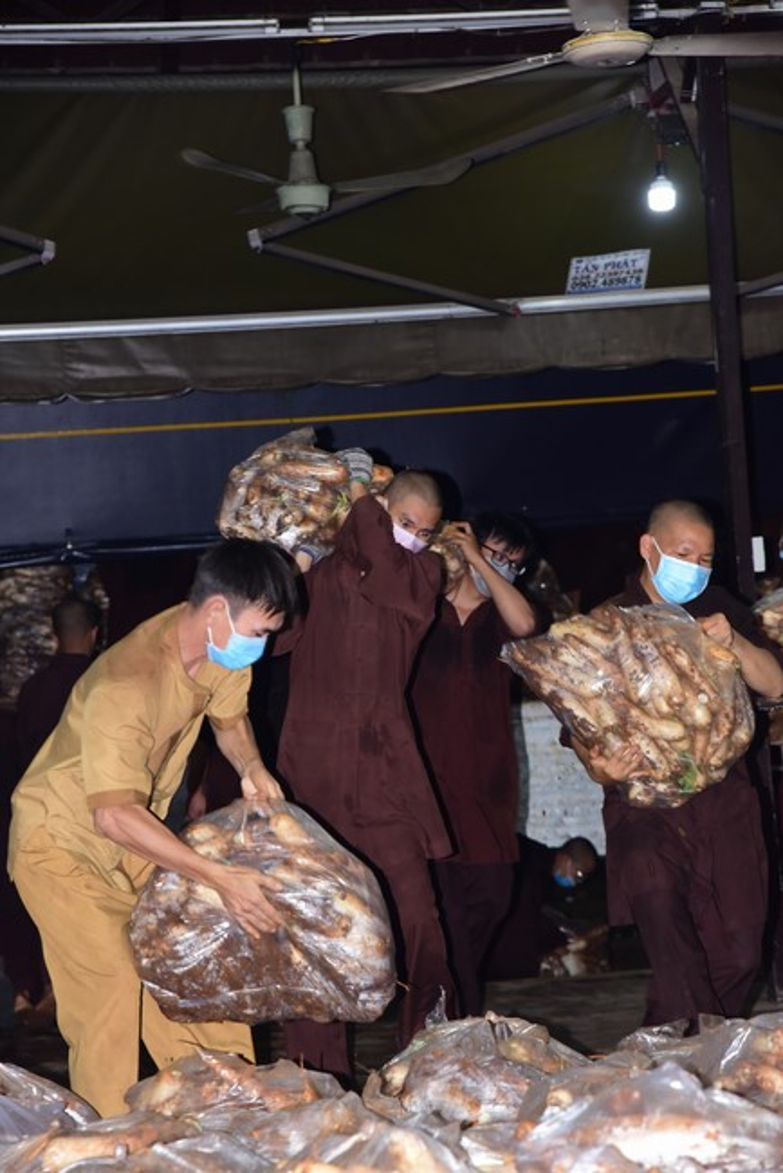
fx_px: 3194
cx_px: 392
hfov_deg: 14.0
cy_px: 586
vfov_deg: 20.8
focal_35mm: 98
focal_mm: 98
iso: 2000
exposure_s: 1/160
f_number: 5.6
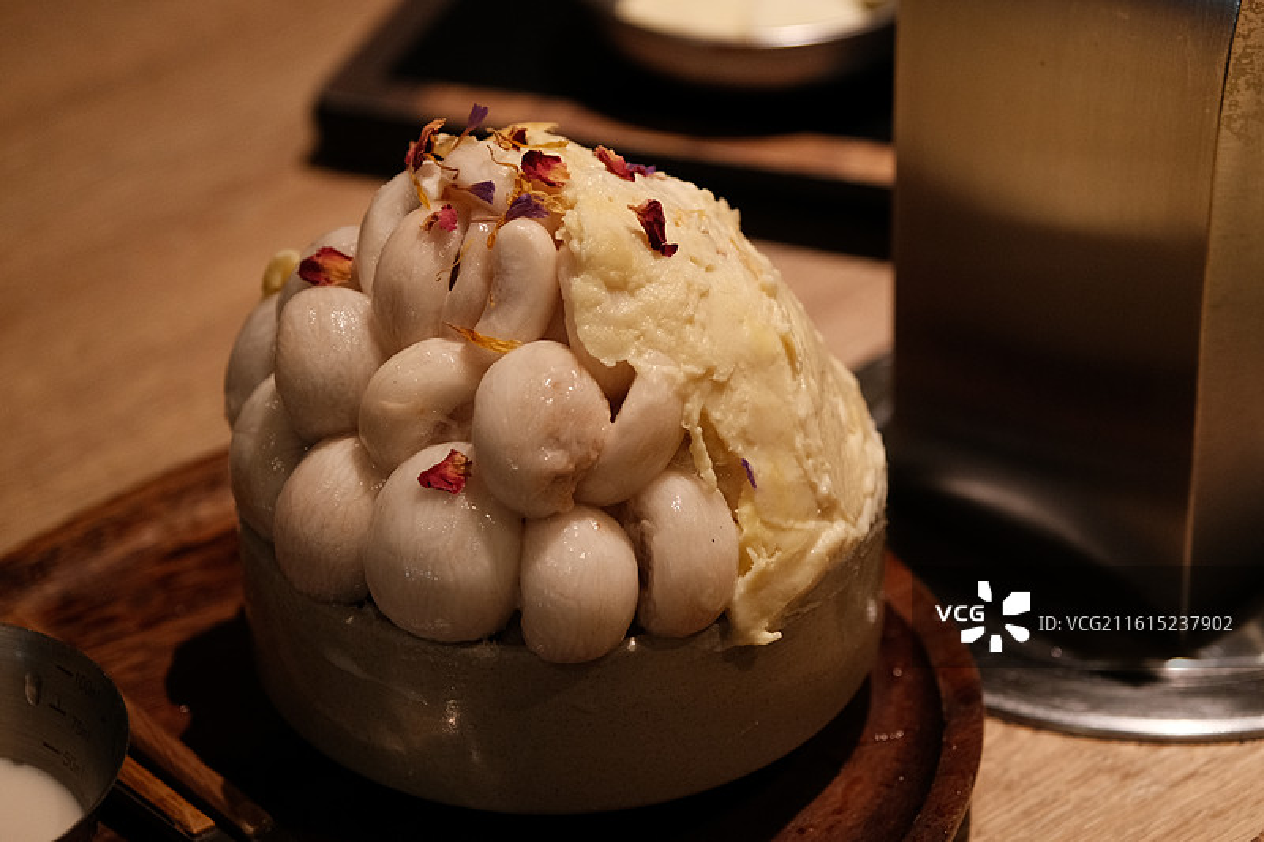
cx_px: 632
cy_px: 421
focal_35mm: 101
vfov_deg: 13.5
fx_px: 3545
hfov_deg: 20.2
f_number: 4
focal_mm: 67.5
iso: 1600
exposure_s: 1/160
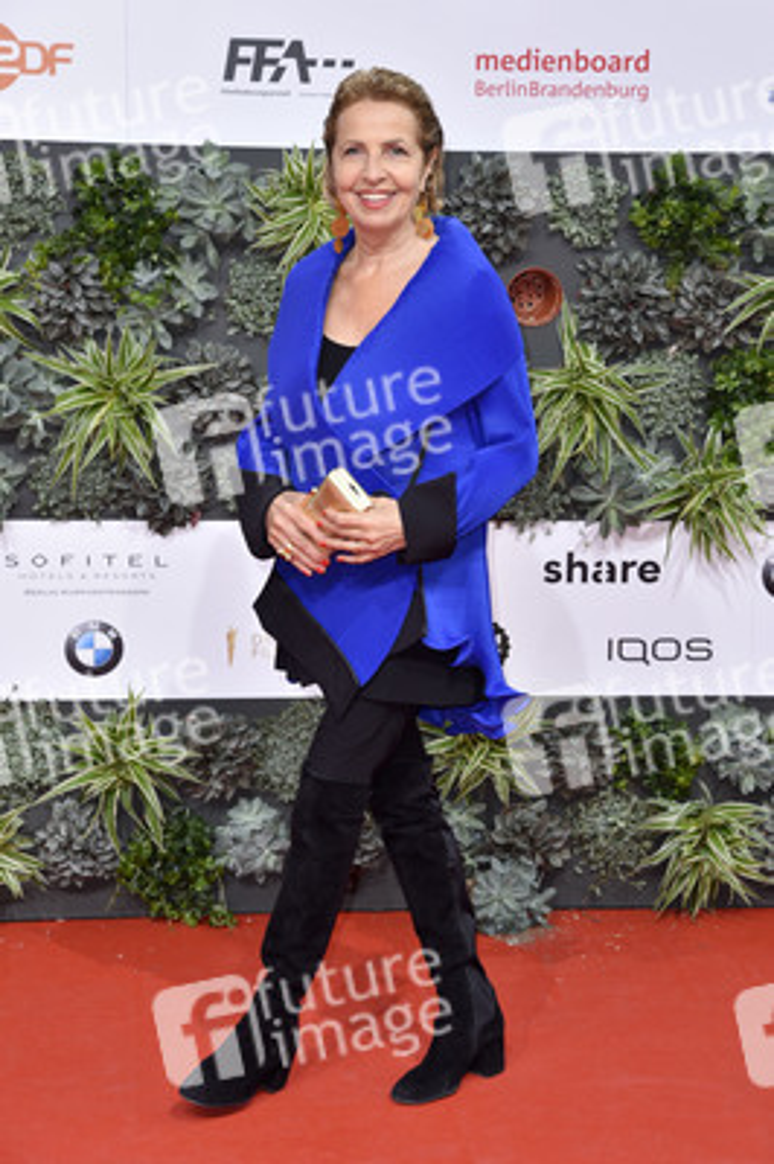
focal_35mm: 82
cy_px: 582
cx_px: 387
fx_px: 2649
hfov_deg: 16.6
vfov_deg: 24.8
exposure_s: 1/160
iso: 400
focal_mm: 82
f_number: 6.3
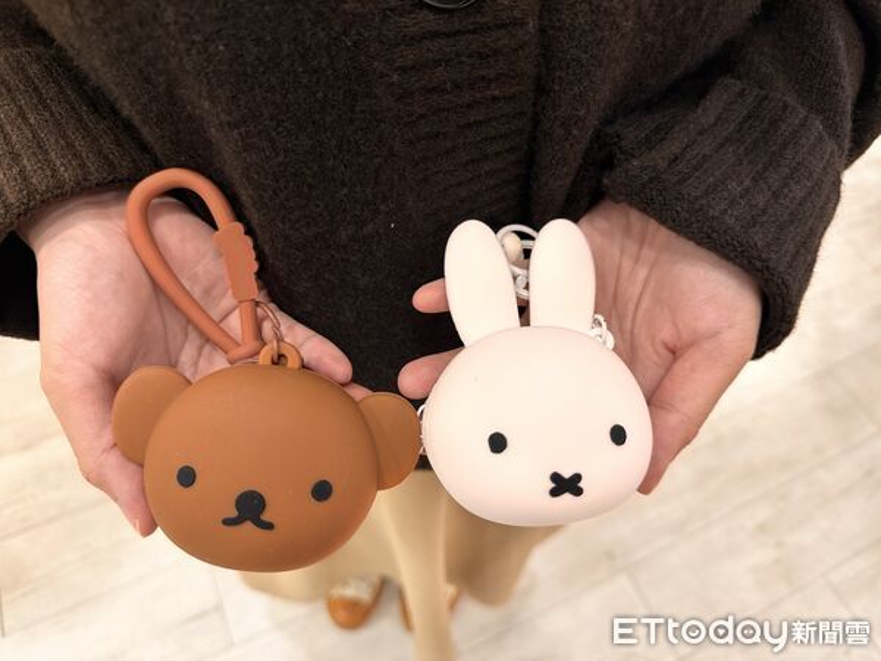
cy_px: 330
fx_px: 611
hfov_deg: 71.6
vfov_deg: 56.8
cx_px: 440
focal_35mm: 24
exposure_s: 1/60
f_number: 1.78
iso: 160
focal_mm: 6.86
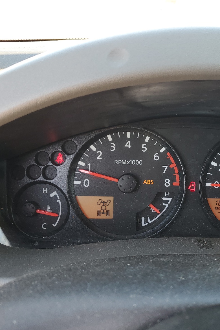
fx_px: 339
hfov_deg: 34.7
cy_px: 169
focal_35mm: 37
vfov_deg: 51.9
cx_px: 180
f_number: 1.5
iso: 50
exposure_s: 1/123
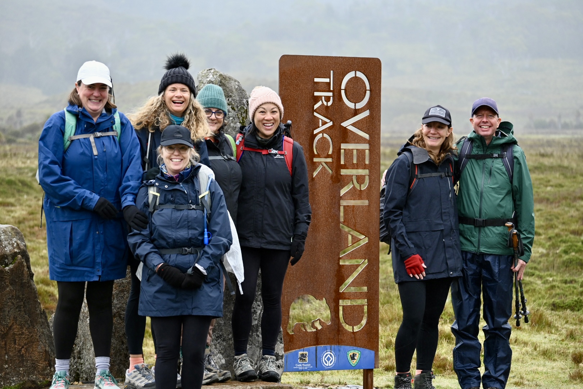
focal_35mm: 165
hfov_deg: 12.5
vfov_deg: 8.3
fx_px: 2672
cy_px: 194
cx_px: 292
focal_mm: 110
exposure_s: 1/200
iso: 400
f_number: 5
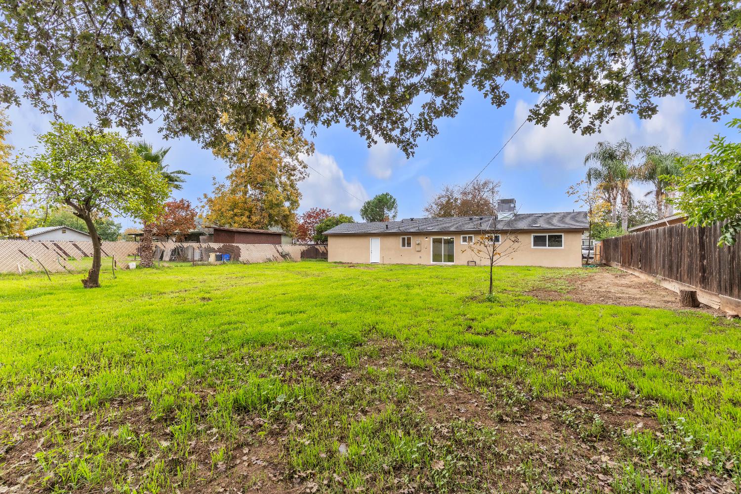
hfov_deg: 93.3
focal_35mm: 17
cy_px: 247
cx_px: 370
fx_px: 350
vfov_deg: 70.4
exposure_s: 1/50
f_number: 9
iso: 200
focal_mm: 17
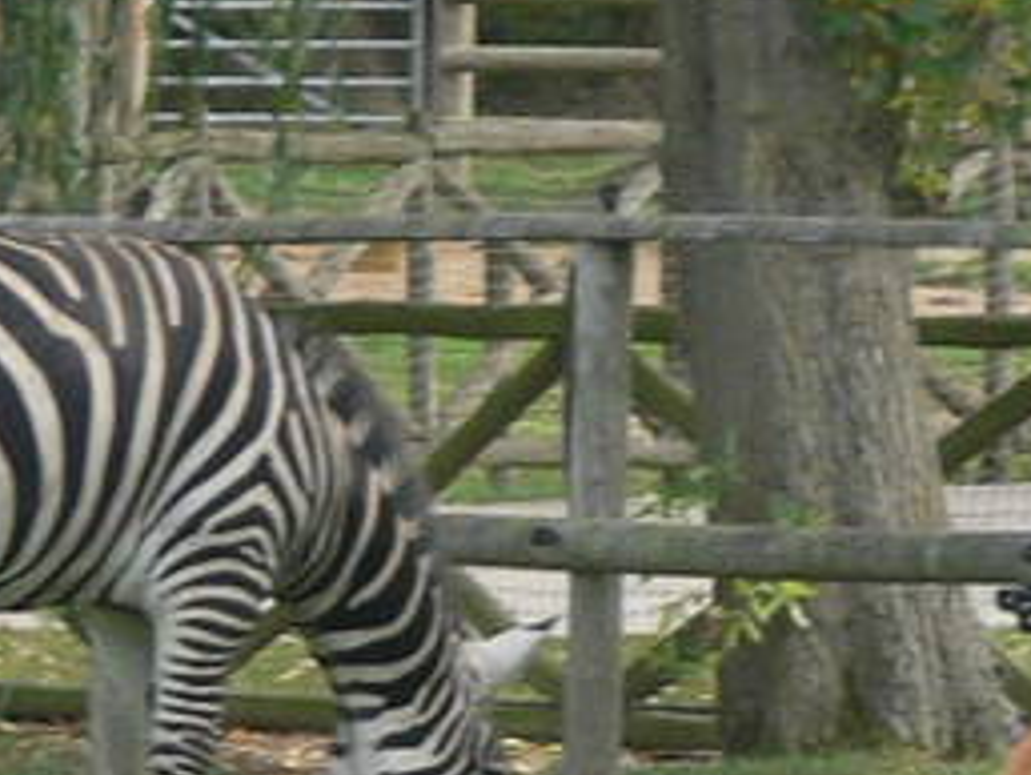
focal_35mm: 1408
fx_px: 41955
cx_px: 594
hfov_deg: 1.4
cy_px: 679
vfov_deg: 1.1
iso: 80
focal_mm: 47.8
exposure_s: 1/100
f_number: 5.6
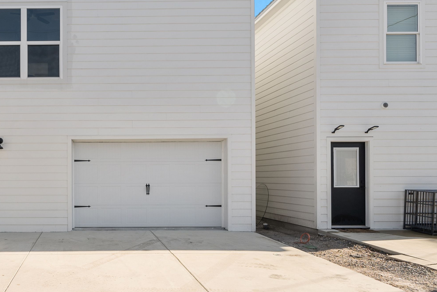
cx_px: 91
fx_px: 364
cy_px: 194
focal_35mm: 30
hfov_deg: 57.6
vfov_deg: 43.1
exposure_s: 1/160
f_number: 7.1
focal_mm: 14
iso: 40
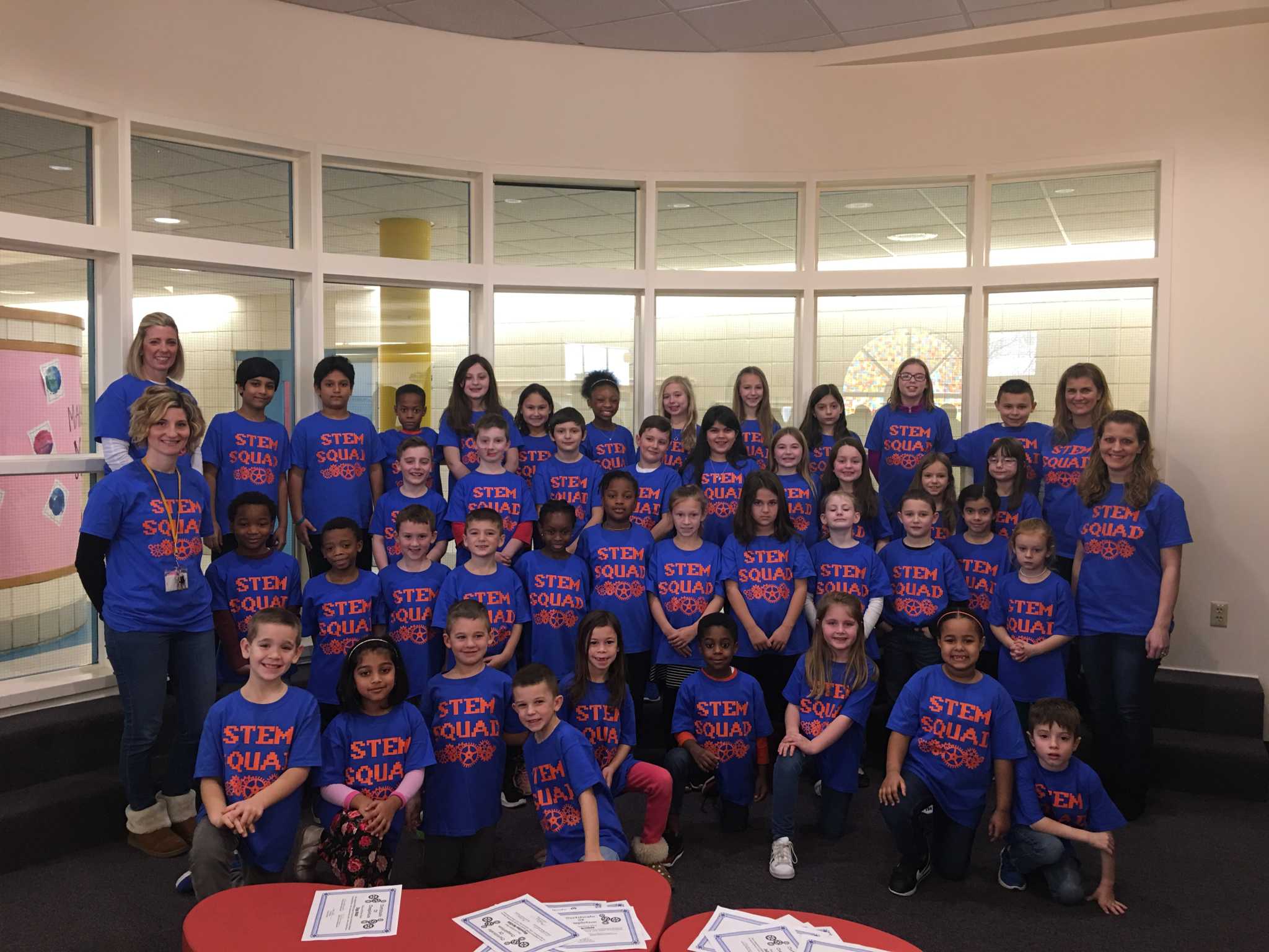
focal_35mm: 29
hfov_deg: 61.7
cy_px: 476
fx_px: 1063
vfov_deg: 48.2
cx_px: 634
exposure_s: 1/15
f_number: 2.2
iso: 50
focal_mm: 4.15
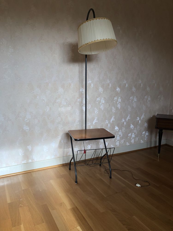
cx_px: 86
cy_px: 116
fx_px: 187
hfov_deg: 49.7
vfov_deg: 63.4
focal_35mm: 28
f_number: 1.8
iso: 25
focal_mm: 3.99
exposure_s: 1/120
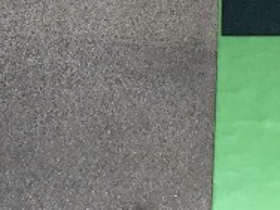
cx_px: 309
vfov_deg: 8.0
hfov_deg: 11.1
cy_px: -213
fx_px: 1424
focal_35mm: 176
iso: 25
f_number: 2.4
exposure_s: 1/40
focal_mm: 3.3
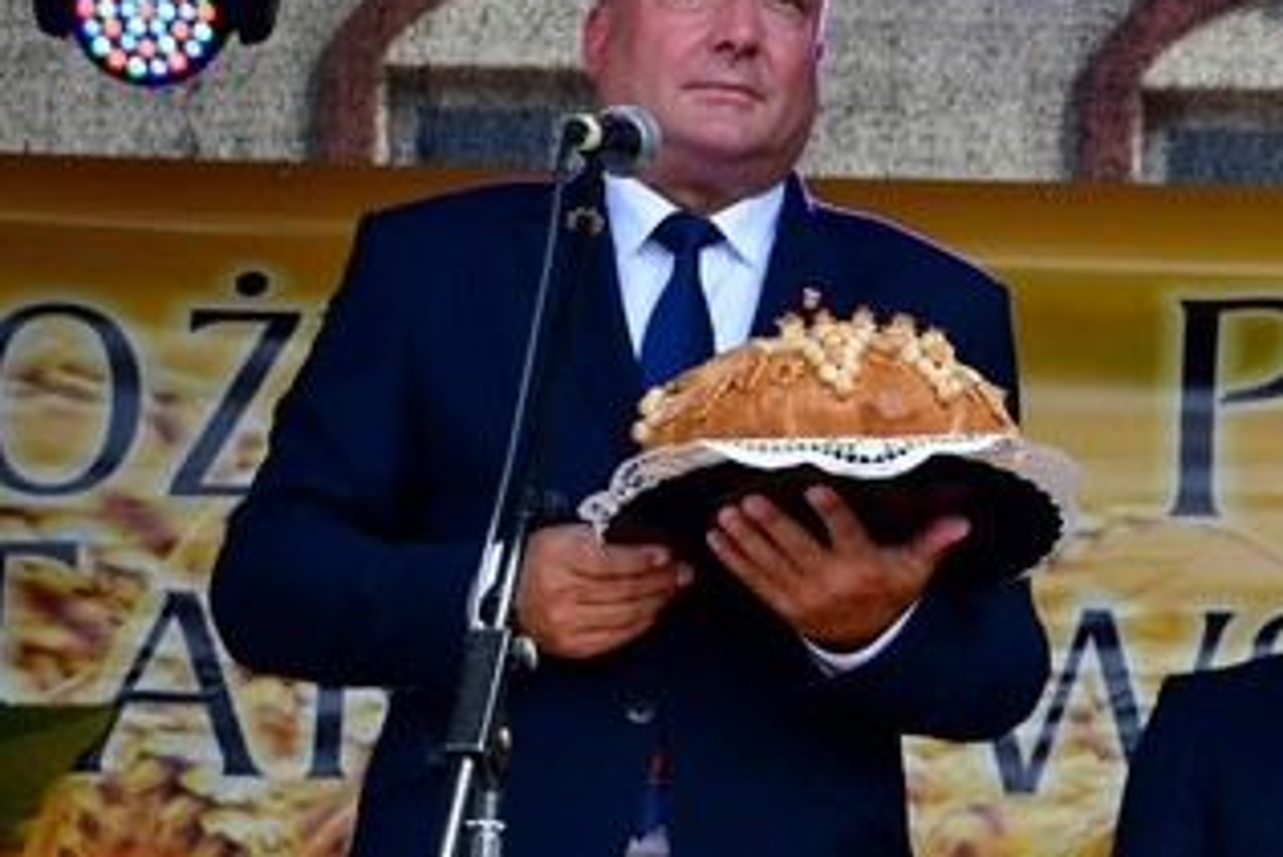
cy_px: 672
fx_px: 6418
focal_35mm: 180
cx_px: 1717
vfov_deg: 7.6
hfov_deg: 11.1
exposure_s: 1/1250
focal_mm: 45
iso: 400
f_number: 5.6
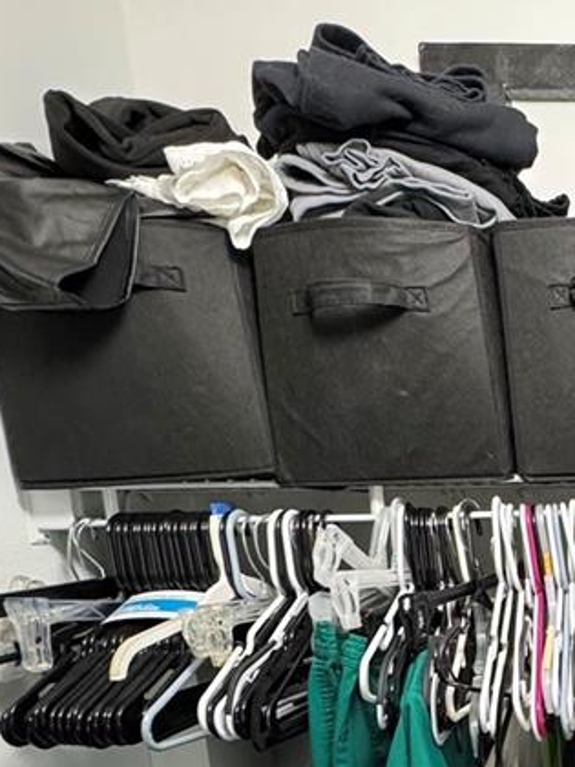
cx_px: 812
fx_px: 886
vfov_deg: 43.0
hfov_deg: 27.5
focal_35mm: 40
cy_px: 683
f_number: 2.2
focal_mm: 2.22
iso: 320
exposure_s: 1/60
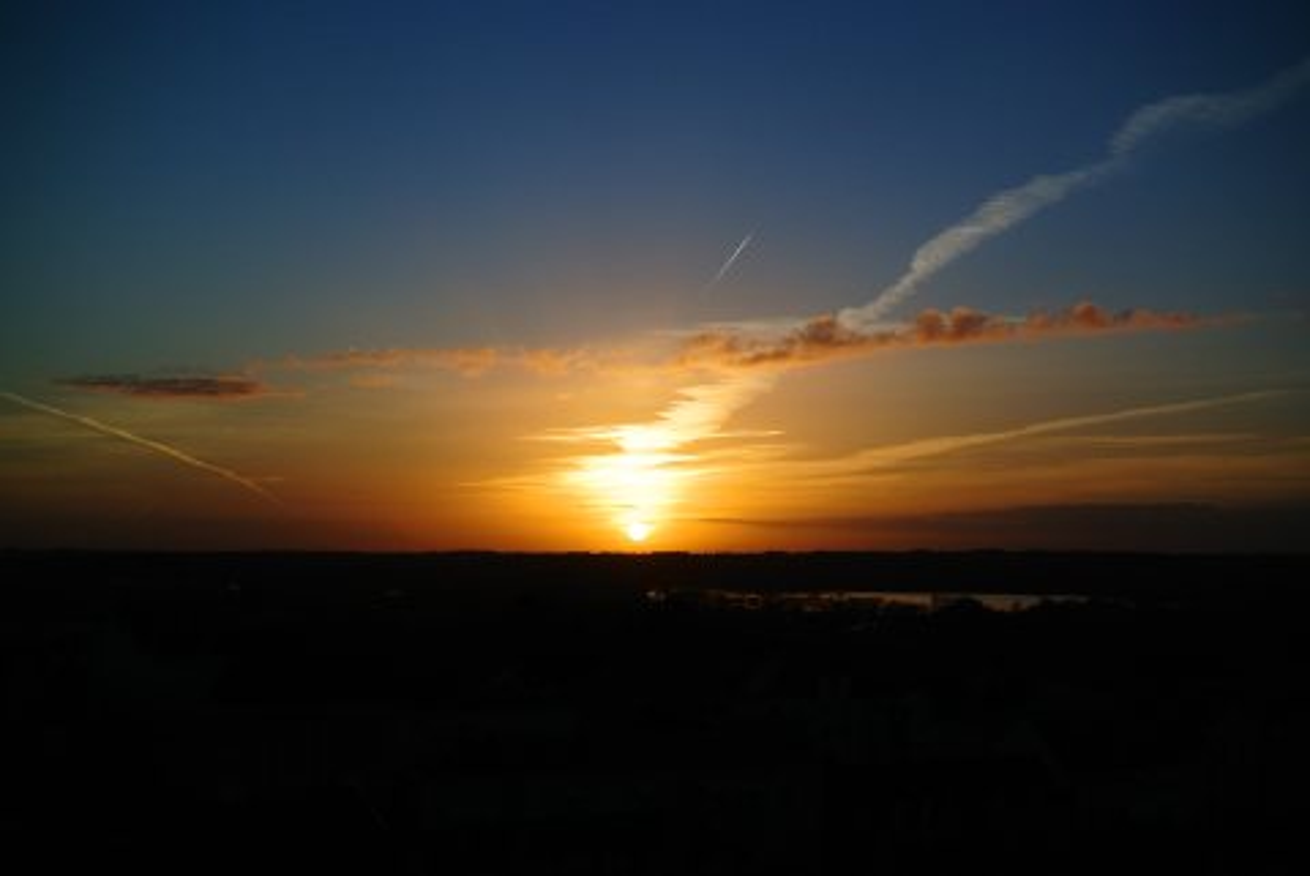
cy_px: 438
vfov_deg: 27.6
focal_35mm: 49
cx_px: 655
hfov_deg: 40.3
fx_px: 1785
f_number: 1.8
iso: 100
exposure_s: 1/6400
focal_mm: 18.5
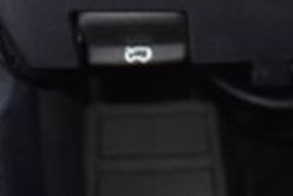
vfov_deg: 11.4
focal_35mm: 113
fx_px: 920
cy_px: -137
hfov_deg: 17.7
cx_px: 293
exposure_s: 1/125
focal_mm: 18
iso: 220
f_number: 3.5
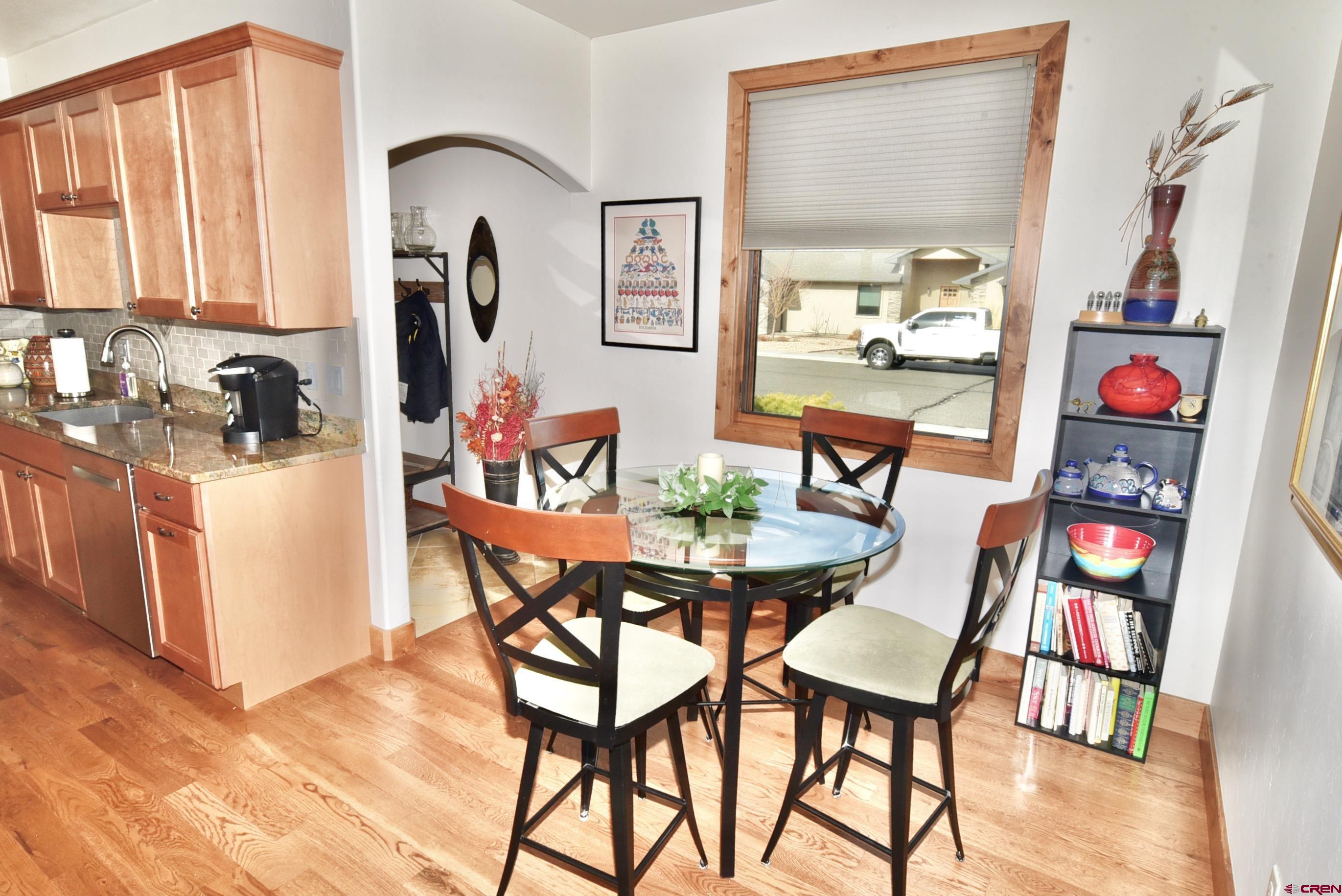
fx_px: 671
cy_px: 448
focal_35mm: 18
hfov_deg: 90.0
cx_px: 671
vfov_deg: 67.4
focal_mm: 18
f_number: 18
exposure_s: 1/60
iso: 400
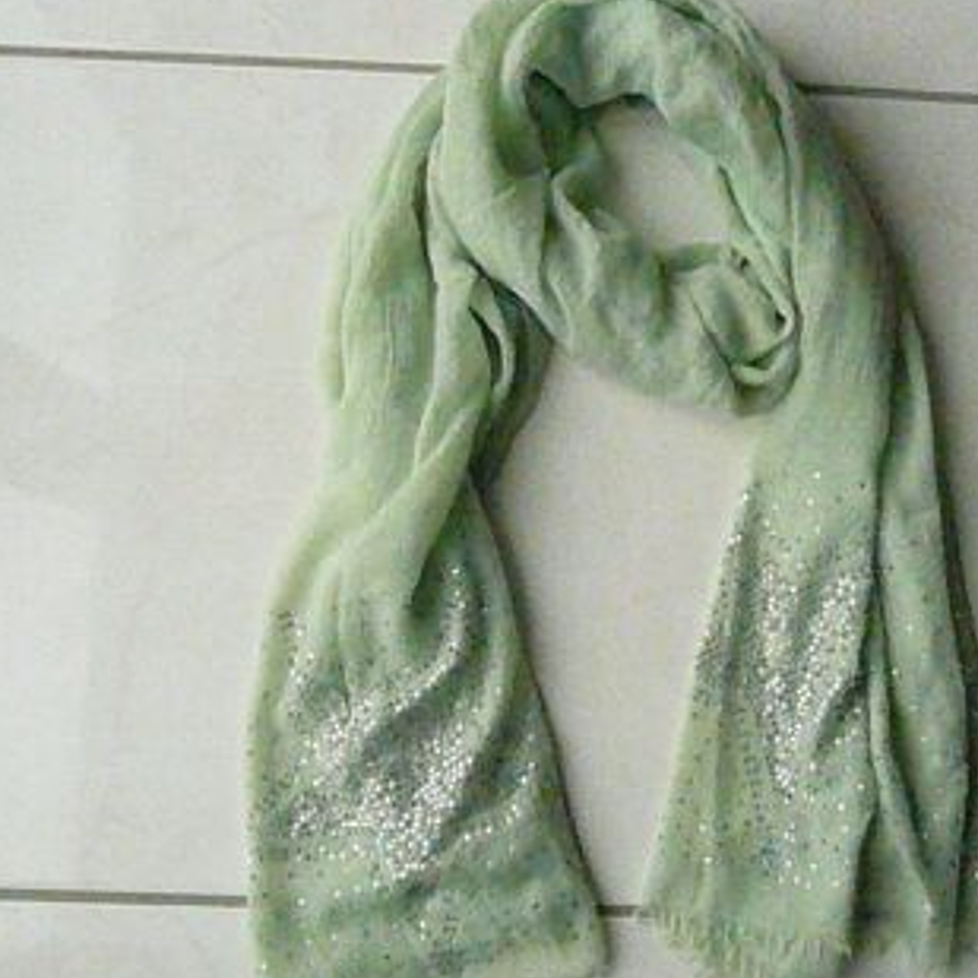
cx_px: 693
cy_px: 497
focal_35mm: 44
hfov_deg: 37.7
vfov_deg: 38.3
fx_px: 1406
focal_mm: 5.2
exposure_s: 1/250
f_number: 9
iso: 3200
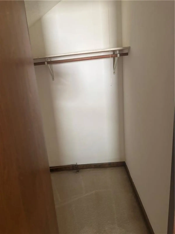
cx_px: 88
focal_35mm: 26
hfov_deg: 53.1
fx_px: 175
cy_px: 117
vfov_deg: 67.3
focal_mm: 5.96
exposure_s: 1/60
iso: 320
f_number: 1.6
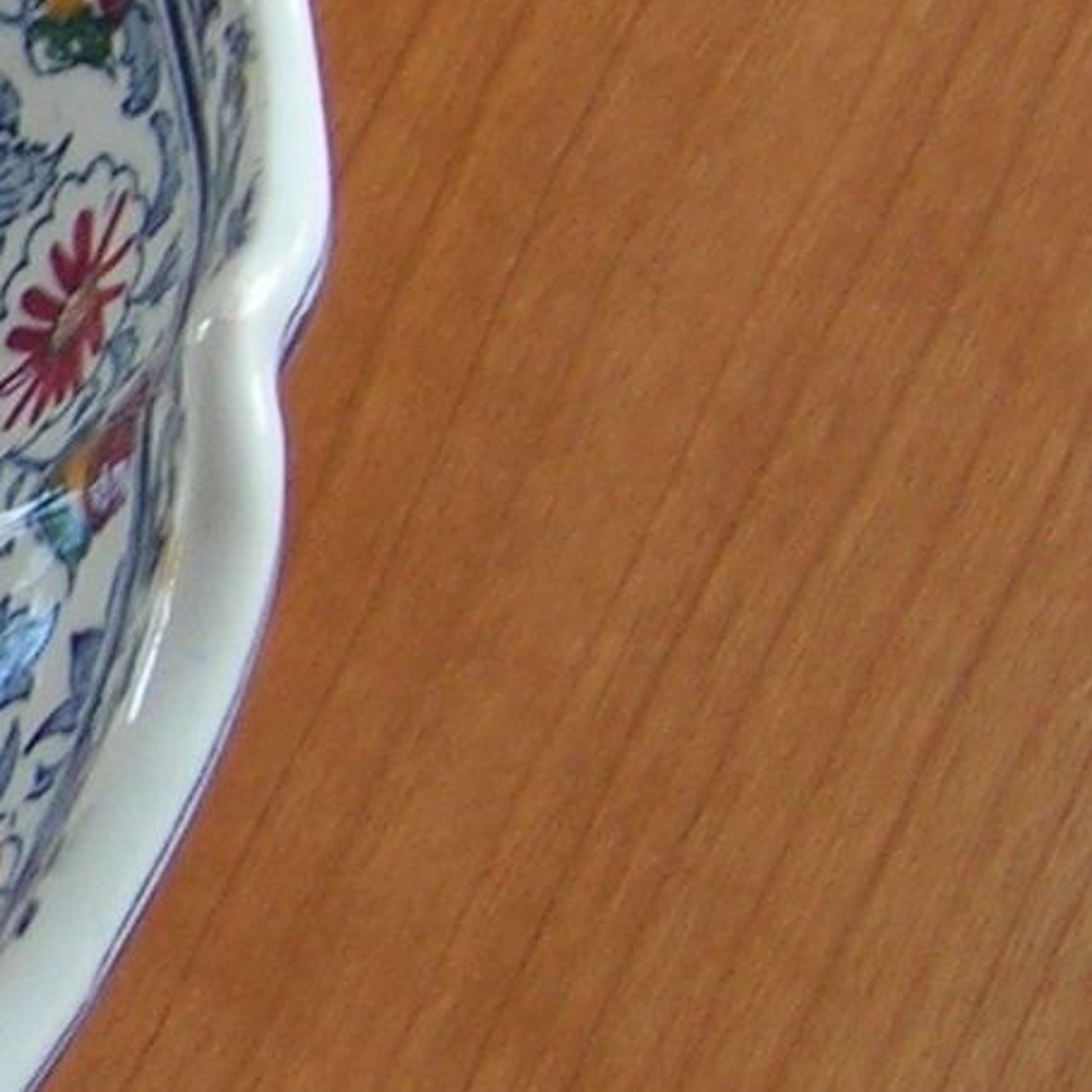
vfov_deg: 6.8
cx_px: -1939
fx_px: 9172
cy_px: 262
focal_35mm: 257
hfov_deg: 6.3
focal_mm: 10.6
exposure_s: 1/19.7
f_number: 3.2
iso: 64
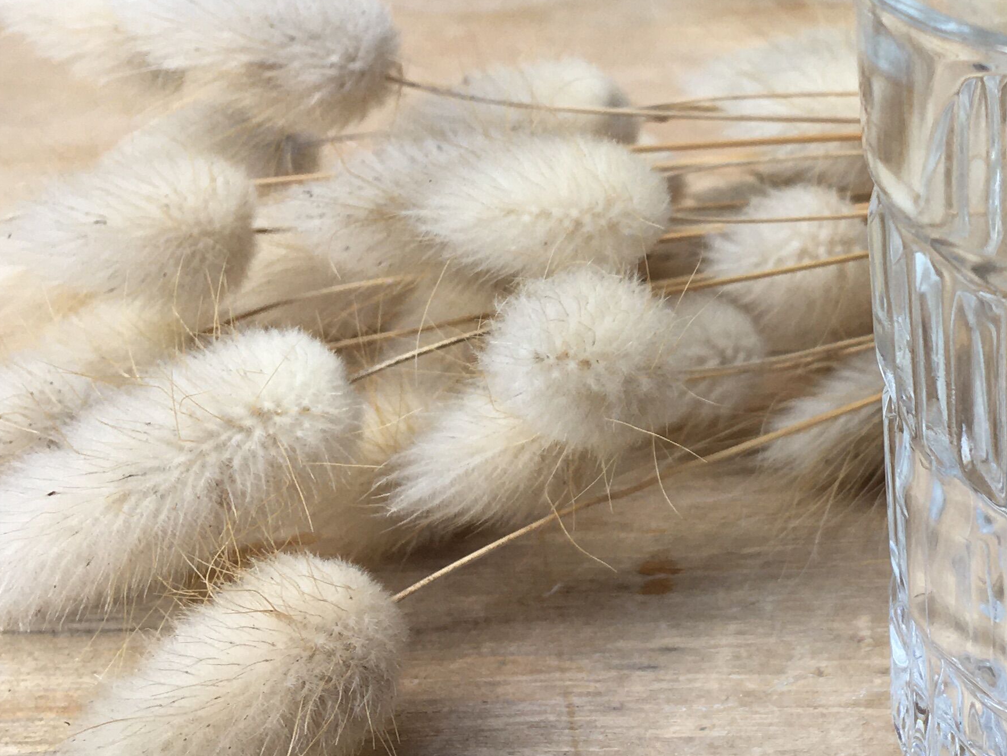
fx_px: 1920
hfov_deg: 28.3
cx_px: 894
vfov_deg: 22.1
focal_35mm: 66
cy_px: 235
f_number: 2.2
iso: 25
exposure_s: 1/100
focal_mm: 4.15
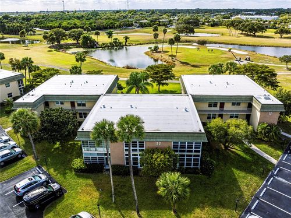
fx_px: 202
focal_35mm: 24
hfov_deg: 71.6
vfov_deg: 56.7
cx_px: 146
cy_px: 109
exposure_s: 1/50
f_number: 5.6
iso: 100
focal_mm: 12.29
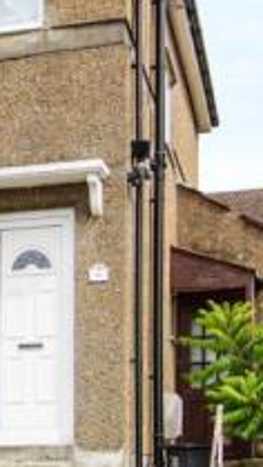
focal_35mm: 74
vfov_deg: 28.7
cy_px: 195
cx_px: -220
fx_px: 914
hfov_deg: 14.3
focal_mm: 15
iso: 100
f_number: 10
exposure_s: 1/125
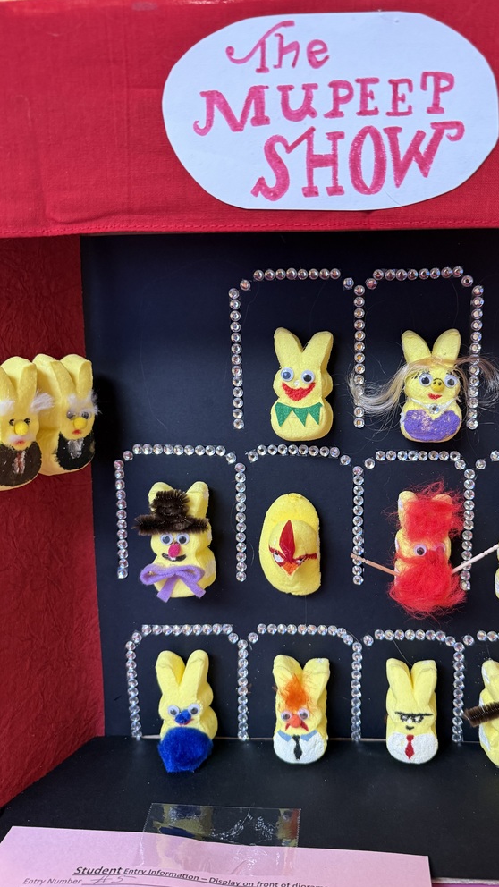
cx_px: 315
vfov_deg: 69.9
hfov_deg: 42.5
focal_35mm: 27
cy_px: 441
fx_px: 635
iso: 250
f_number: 1.78
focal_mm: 6.76
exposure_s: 1/60
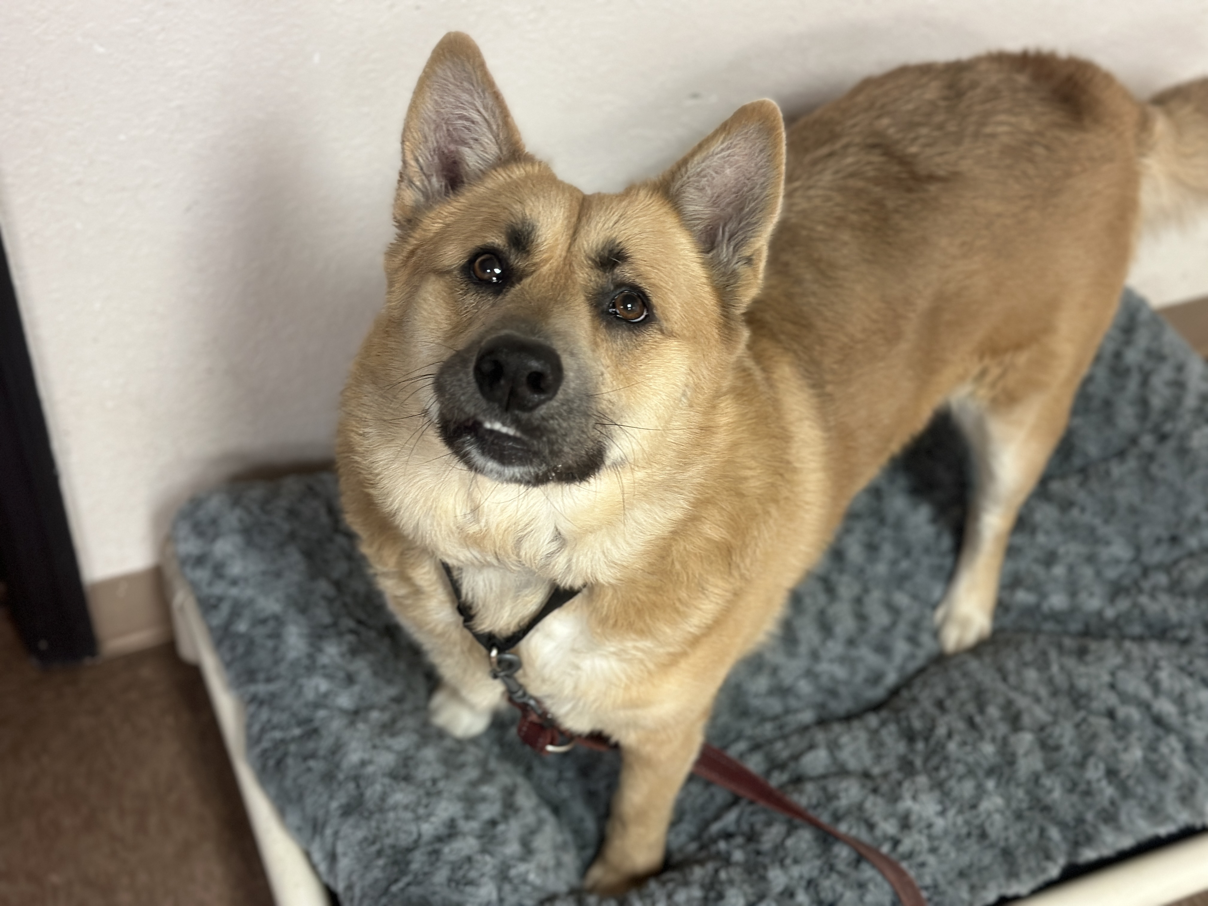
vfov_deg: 30.3
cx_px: 604
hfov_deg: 39.7
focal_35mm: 48
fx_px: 1675
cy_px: 453
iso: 250
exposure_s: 1/60
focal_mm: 6.86
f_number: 1.78
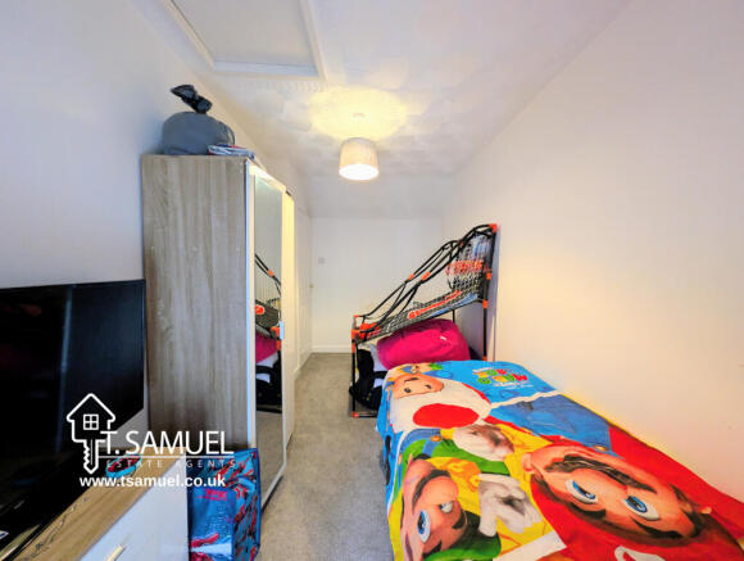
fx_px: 258
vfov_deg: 94.7
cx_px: 372
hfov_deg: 110.4
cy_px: 280
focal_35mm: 12
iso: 249
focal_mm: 2.23
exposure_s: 1/15
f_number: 1.95
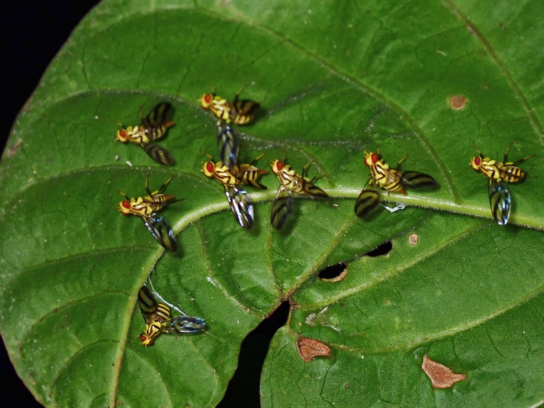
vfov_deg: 14.8
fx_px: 1572
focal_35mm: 100
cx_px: 272
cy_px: 204
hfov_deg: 19.6
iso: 400
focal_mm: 18
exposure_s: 1/200
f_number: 6.3
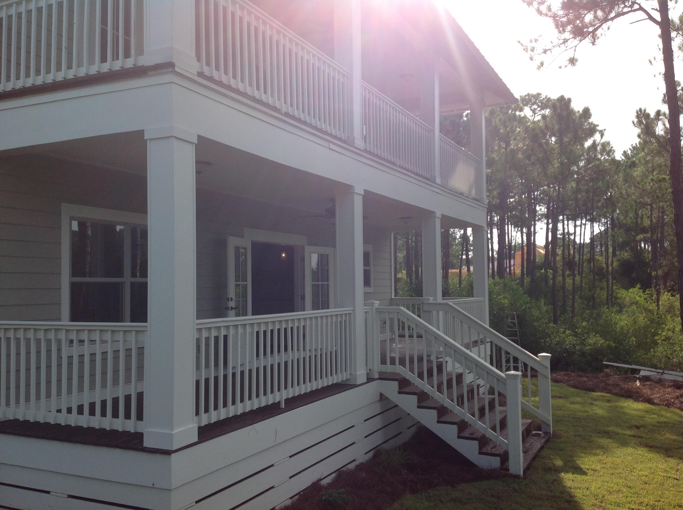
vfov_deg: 40.6
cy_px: 255
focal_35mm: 35
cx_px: 342
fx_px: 690
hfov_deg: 52.7
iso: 50
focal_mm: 4.28
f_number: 2.4
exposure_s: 1/975
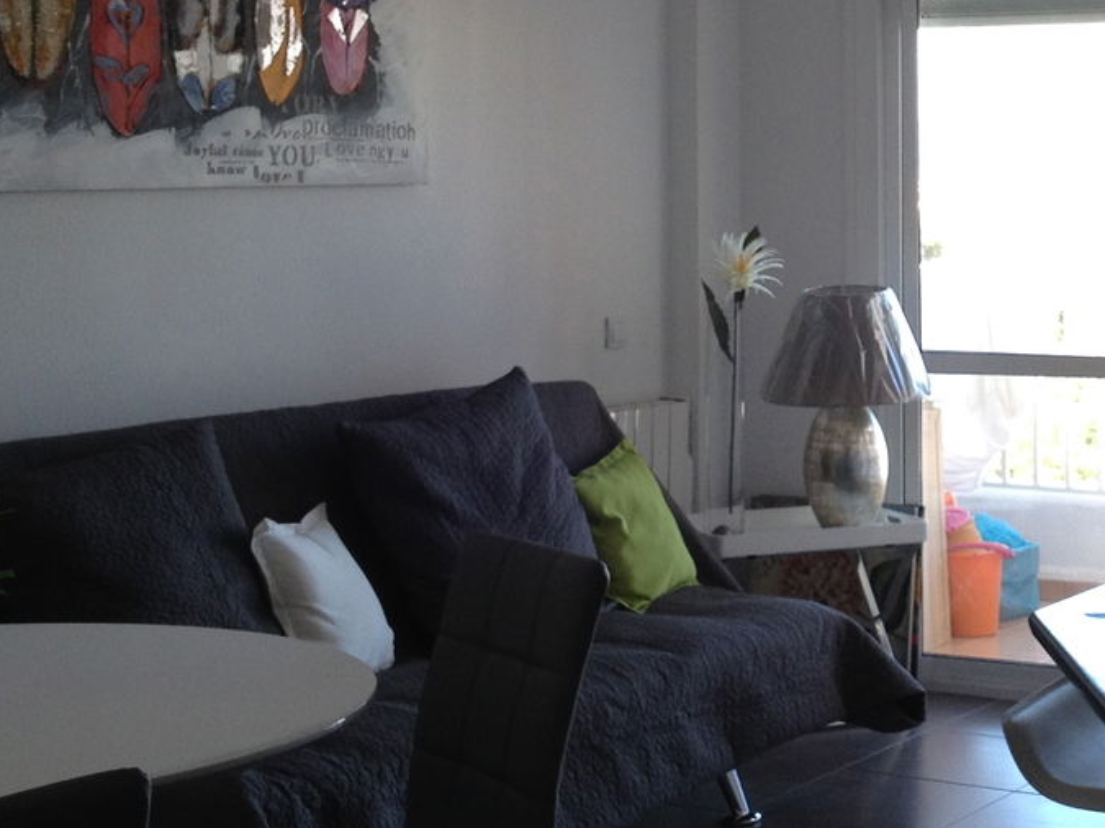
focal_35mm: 83
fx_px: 2649
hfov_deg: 23.1
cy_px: 259
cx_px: 948
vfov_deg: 17.7
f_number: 2.4
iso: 64
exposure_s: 1/120
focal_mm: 4.28
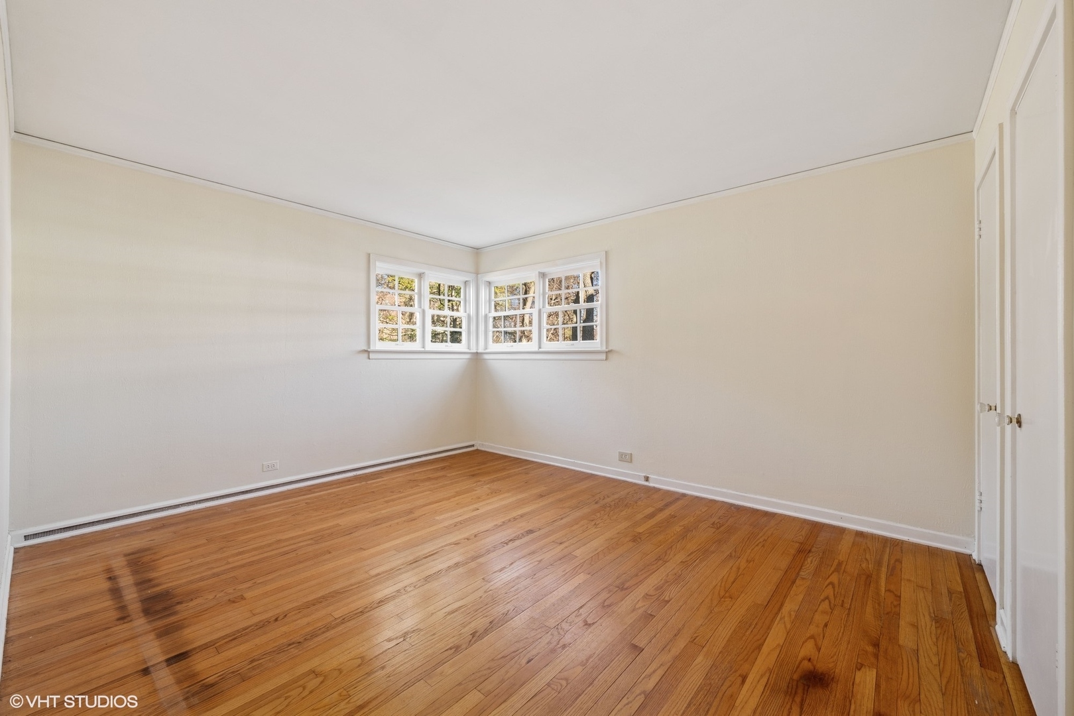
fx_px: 418
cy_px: 358
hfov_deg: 104.3
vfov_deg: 81.2
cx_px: 537
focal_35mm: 14
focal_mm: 14
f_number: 8
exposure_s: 1/2.5
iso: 200
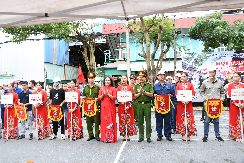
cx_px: 122
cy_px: 82
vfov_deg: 43.6
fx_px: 203
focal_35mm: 30
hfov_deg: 61.9
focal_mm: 20
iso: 400
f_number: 6.3
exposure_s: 1/200
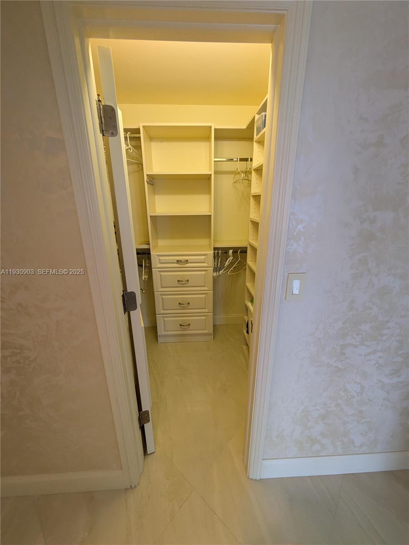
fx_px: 220
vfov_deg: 102.0
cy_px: 272
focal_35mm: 14
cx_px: 204
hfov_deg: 85.7
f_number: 2.2
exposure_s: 1/120
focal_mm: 1.83
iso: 203
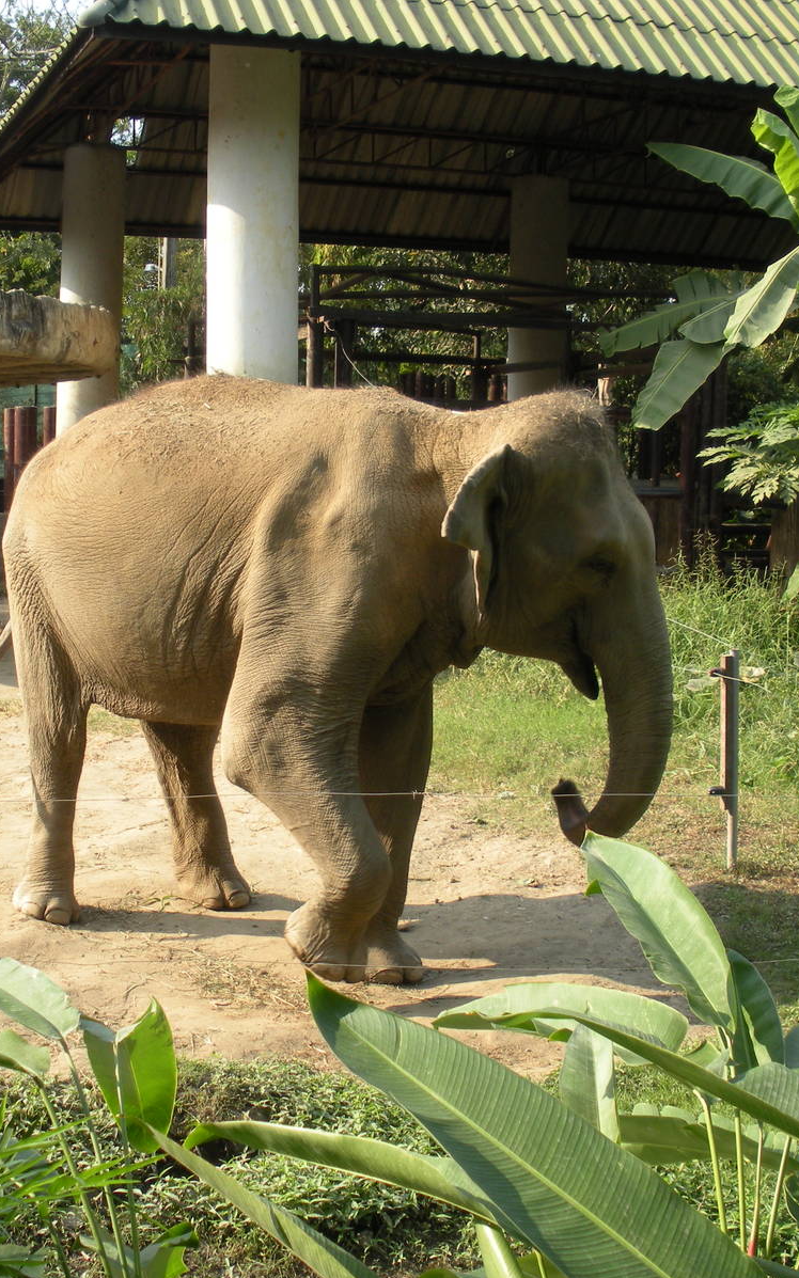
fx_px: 1777
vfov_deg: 39.6
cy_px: 640
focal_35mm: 51
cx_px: 387
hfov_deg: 25.3
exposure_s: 1/230
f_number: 3.5
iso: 64
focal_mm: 6.3
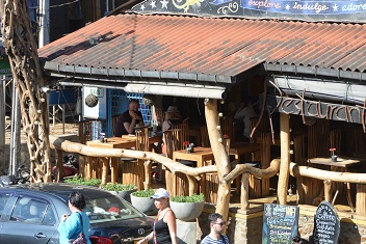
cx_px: 258
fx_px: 1342
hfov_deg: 15.5
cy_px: 100
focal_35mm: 132
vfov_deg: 10.4
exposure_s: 1/250
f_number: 8
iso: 200
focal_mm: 62
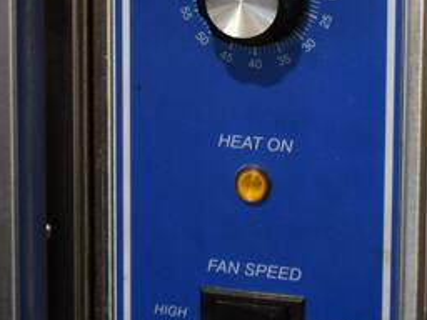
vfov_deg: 13.7
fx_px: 1271
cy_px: -132
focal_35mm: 103
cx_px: 210
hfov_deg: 19.1
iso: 360
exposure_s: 1/30
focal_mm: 20
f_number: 3.8
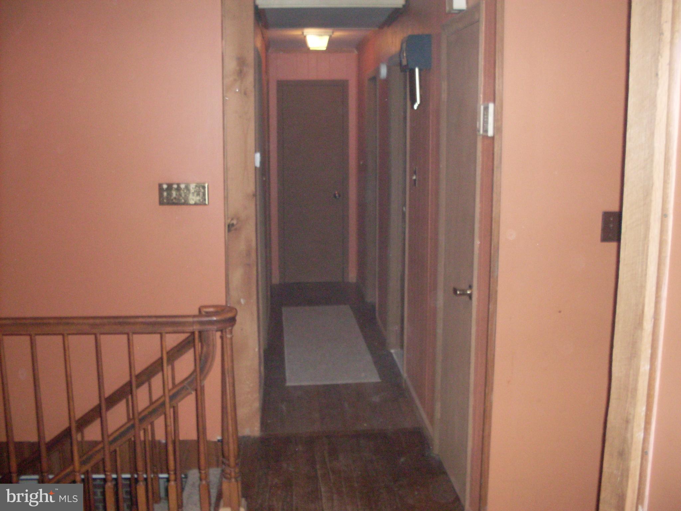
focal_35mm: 38
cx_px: 340
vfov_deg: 37.7
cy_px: 256
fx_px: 748
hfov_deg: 49.0
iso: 240
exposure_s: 1/45
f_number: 2.8
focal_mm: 6.3
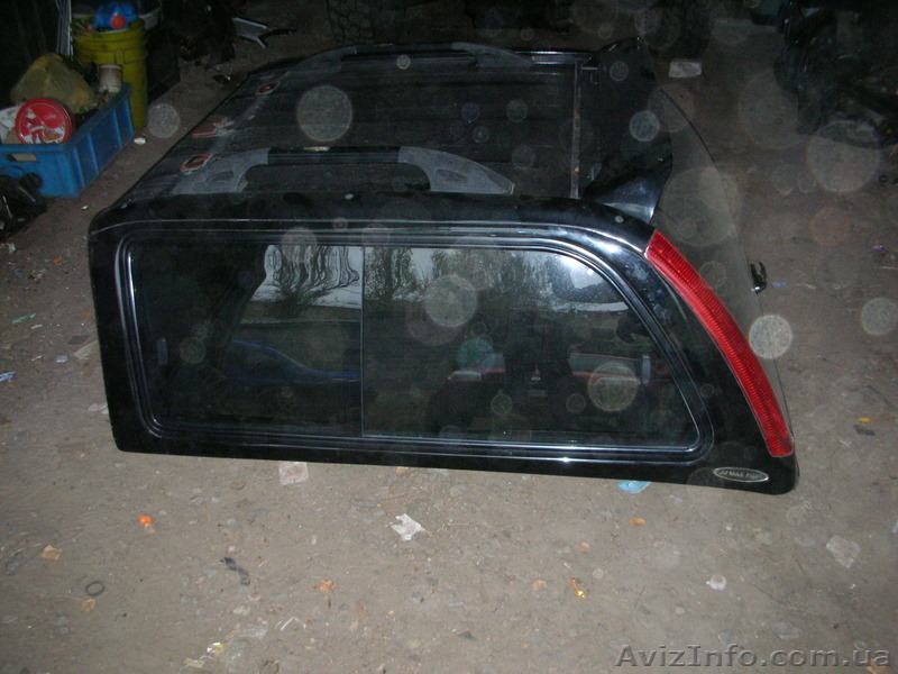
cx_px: 449
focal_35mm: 35
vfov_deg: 40.7
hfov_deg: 52.6
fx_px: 908
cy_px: 337
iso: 200
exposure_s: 1/60.1
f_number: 3
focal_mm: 5.8
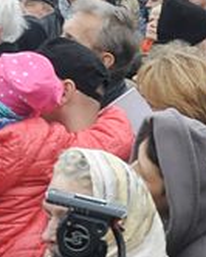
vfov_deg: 8.4
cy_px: 111
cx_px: 67
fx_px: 1751
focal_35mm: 230
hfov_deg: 6.7
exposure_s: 1/200
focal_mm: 32
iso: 800
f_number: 7.1
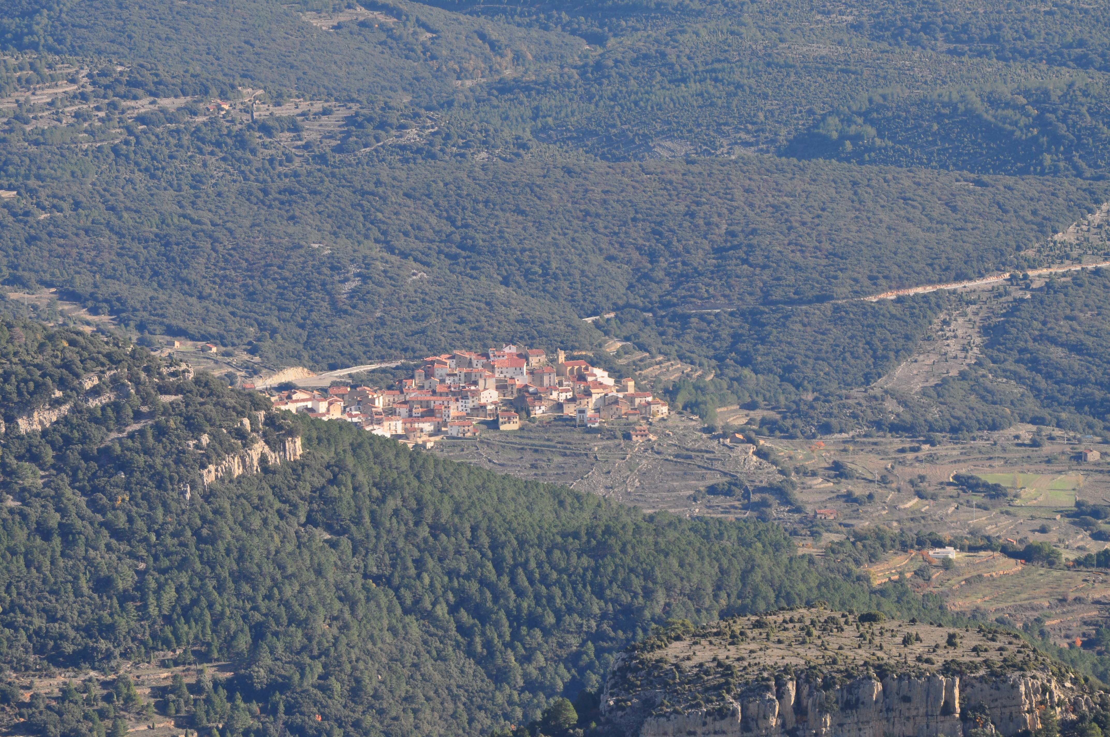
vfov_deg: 4.6
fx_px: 9239
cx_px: 555
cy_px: 368
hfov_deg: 6.9
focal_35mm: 300
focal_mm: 200
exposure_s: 1/250
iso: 200
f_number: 10
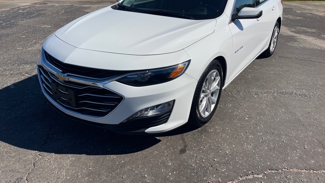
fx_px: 250
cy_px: 60
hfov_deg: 66.1
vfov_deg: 39.7
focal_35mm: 29
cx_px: 162
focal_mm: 5.1
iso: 32
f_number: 1.6
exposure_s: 1/8547
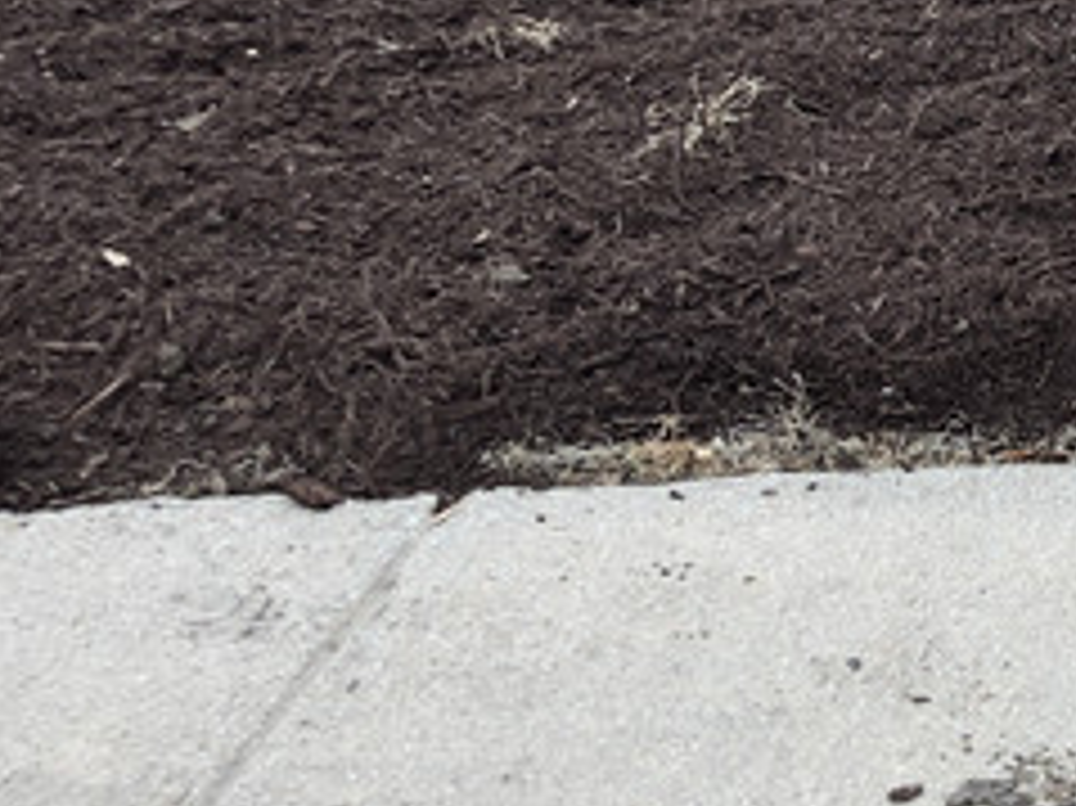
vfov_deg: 11.4
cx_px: 1664
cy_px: -342
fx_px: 3884
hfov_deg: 14.6
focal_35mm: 125
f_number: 1.8
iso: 20
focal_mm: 4
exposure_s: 1/198
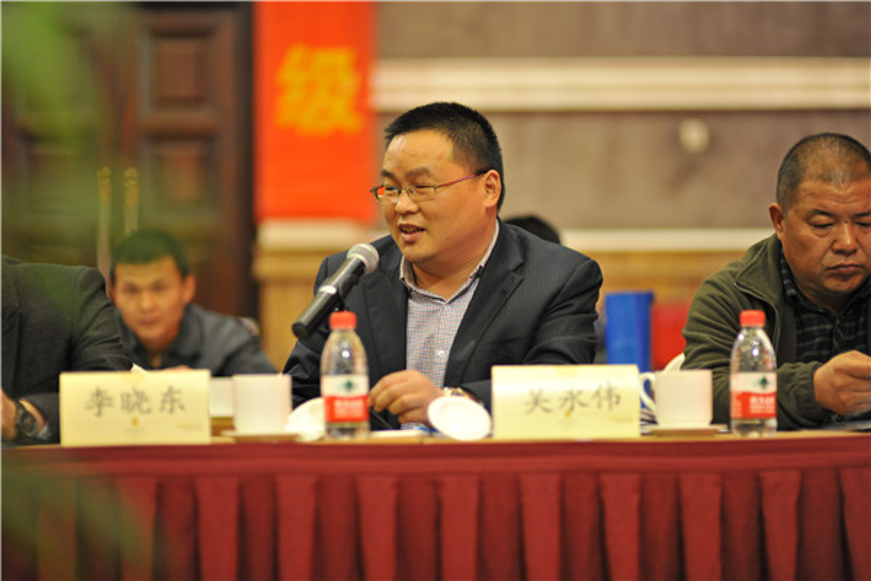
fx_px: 2056
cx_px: 436
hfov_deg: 23.9
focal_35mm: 85
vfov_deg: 16.1
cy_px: 290
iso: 800
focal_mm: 85
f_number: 1.4
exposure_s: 1/60
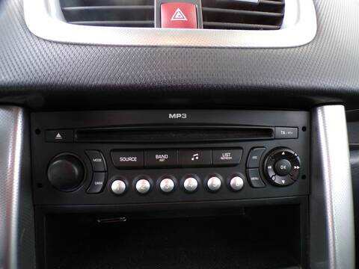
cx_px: 180
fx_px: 249
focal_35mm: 24
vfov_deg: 56.8
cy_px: 134
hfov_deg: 71.6
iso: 297
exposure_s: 1/17
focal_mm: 4.3
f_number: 3
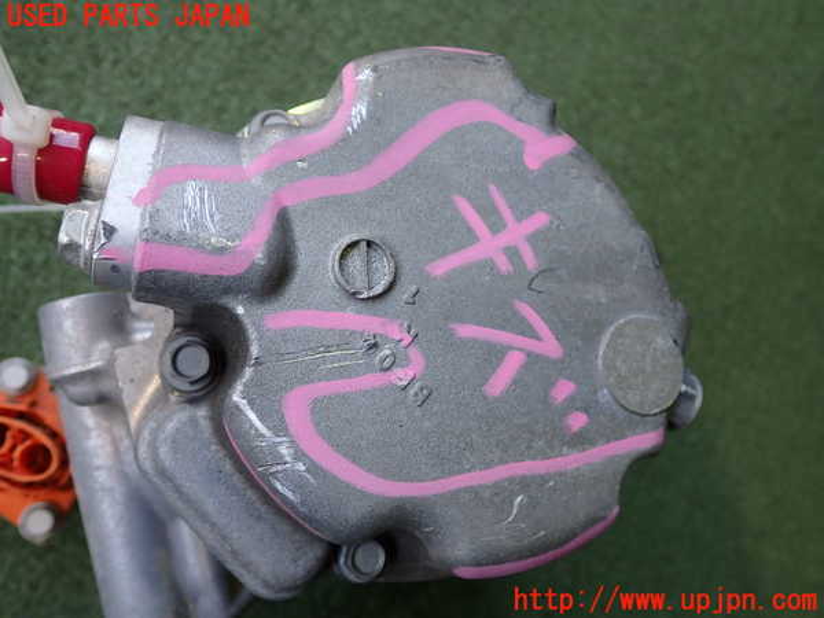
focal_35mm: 30
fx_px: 714
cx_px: 412
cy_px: 309
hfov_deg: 60.0
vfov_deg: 46.8
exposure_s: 1/100
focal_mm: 5.4
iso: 200
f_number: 2.3
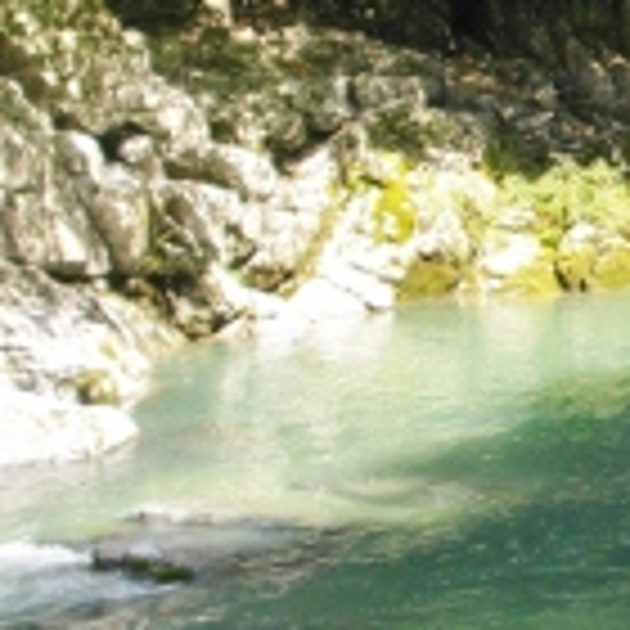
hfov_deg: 16.6
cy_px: 205
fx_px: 2080
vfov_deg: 17.2
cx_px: 734
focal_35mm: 101
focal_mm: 5.7
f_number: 2.9
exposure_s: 1/250
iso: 100
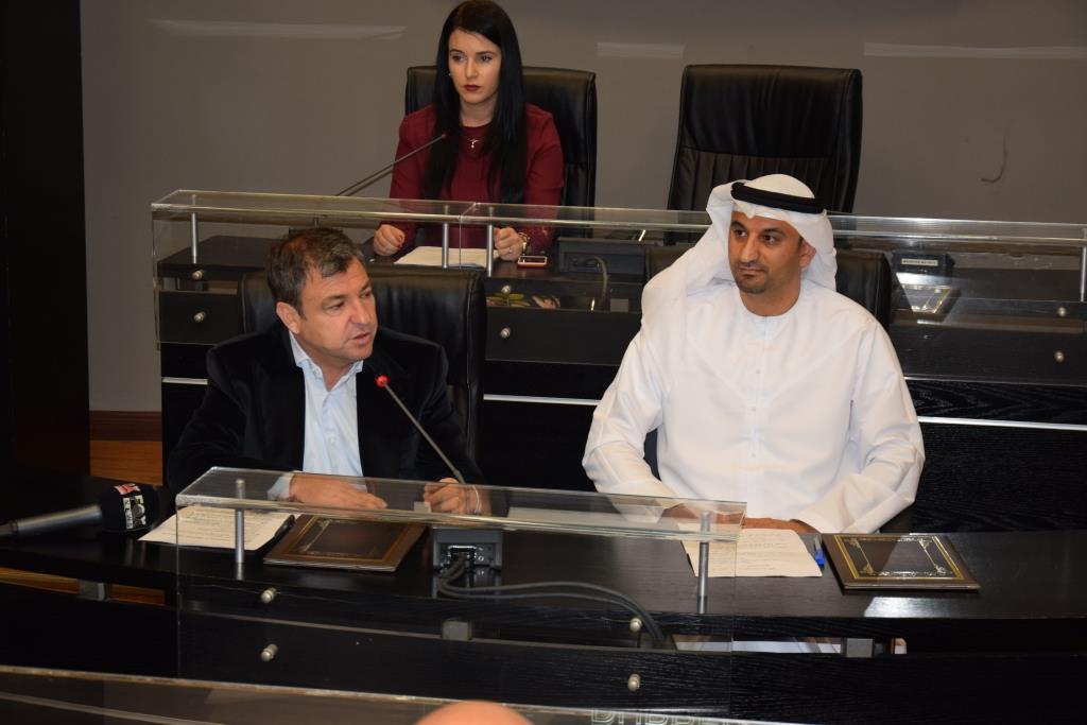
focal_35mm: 75
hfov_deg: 27.0
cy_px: 362
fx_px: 2265
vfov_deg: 18.2
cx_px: 544
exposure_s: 1/60
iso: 800
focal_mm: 50
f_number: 5
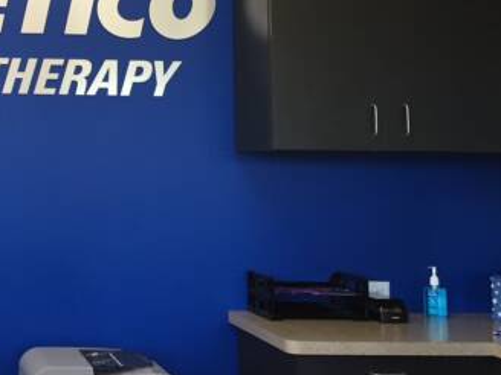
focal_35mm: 68
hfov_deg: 27.0
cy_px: 72
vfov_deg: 21.3
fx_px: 984
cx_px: -2
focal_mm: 4.15
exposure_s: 1/30
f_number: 2.2
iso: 40
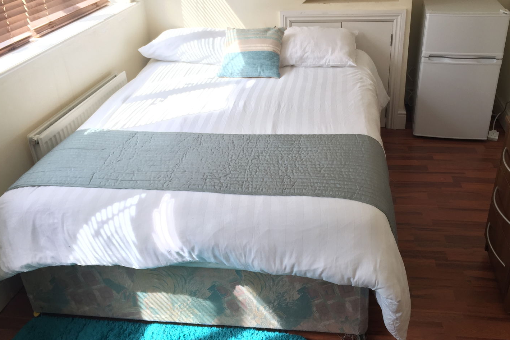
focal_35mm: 34
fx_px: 482
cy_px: 147
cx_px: 277
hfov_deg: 55.7
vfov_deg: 38.8
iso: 40
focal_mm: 4.15
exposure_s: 1/50
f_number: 2.2
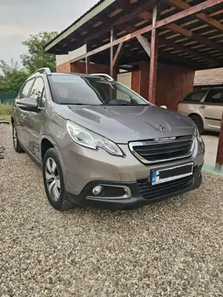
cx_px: 112
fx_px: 198
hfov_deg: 58.9
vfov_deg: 73.9
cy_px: 148
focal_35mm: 23
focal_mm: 5.4
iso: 320
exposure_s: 1/100
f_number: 1.8
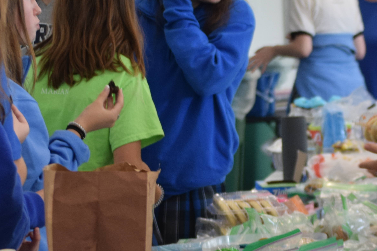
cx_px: 293
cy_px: 198
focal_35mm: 209
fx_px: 2191
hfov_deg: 9.8
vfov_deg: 6.6
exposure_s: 1/80
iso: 400
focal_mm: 55
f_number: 4.5
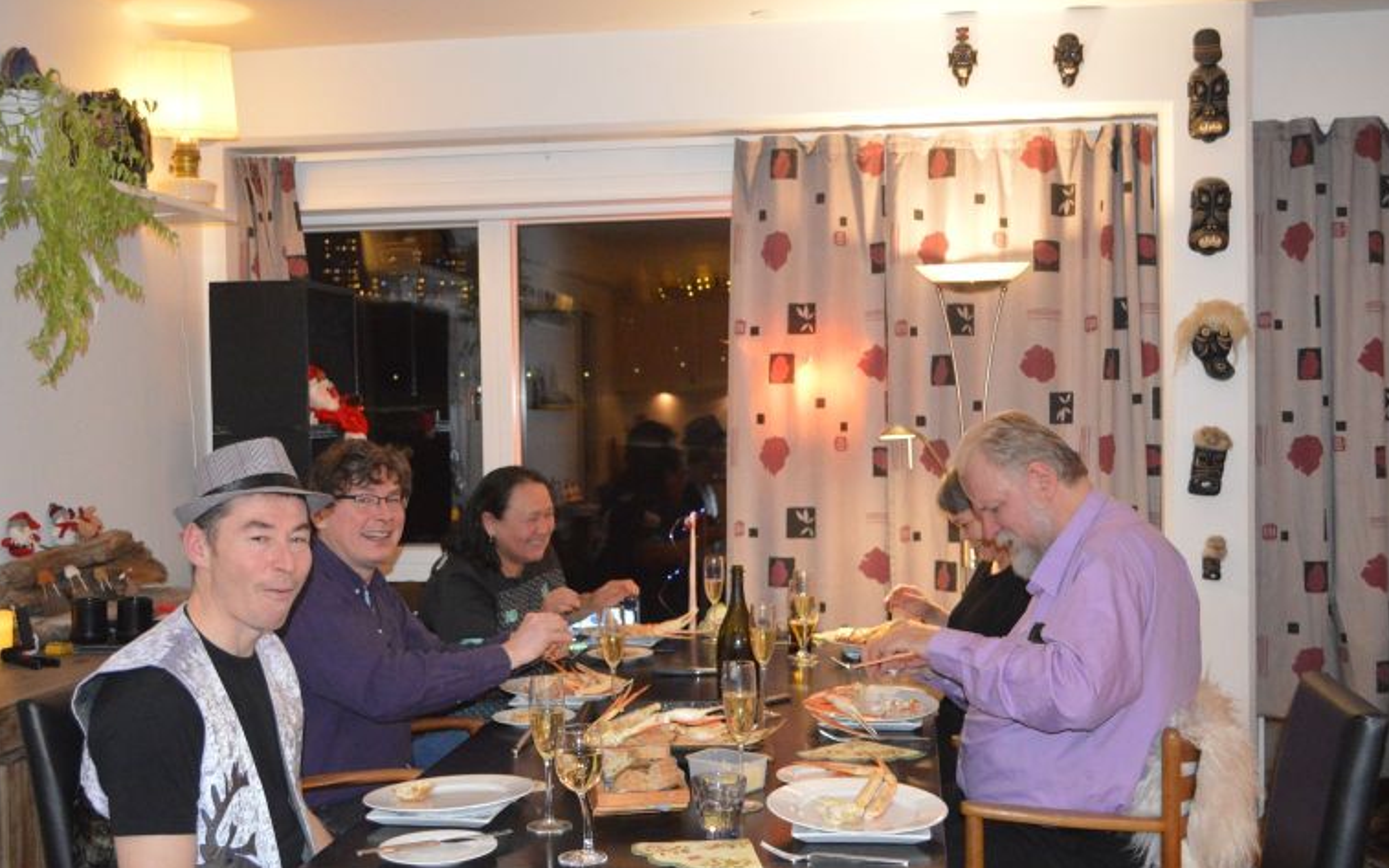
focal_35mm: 42
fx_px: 1590
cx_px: 675
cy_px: 453
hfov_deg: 47.2
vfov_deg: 30.5
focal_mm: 26
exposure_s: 1/60
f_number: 4.2
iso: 3200
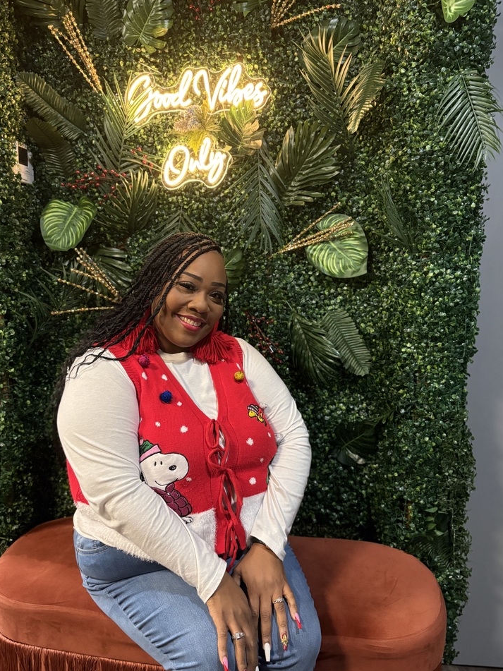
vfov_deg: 63.4
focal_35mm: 28
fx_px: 543
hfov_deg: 49.7
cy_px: 351
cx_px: 235
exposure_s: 1/41
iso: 500
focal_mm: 5.96
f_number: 1.6
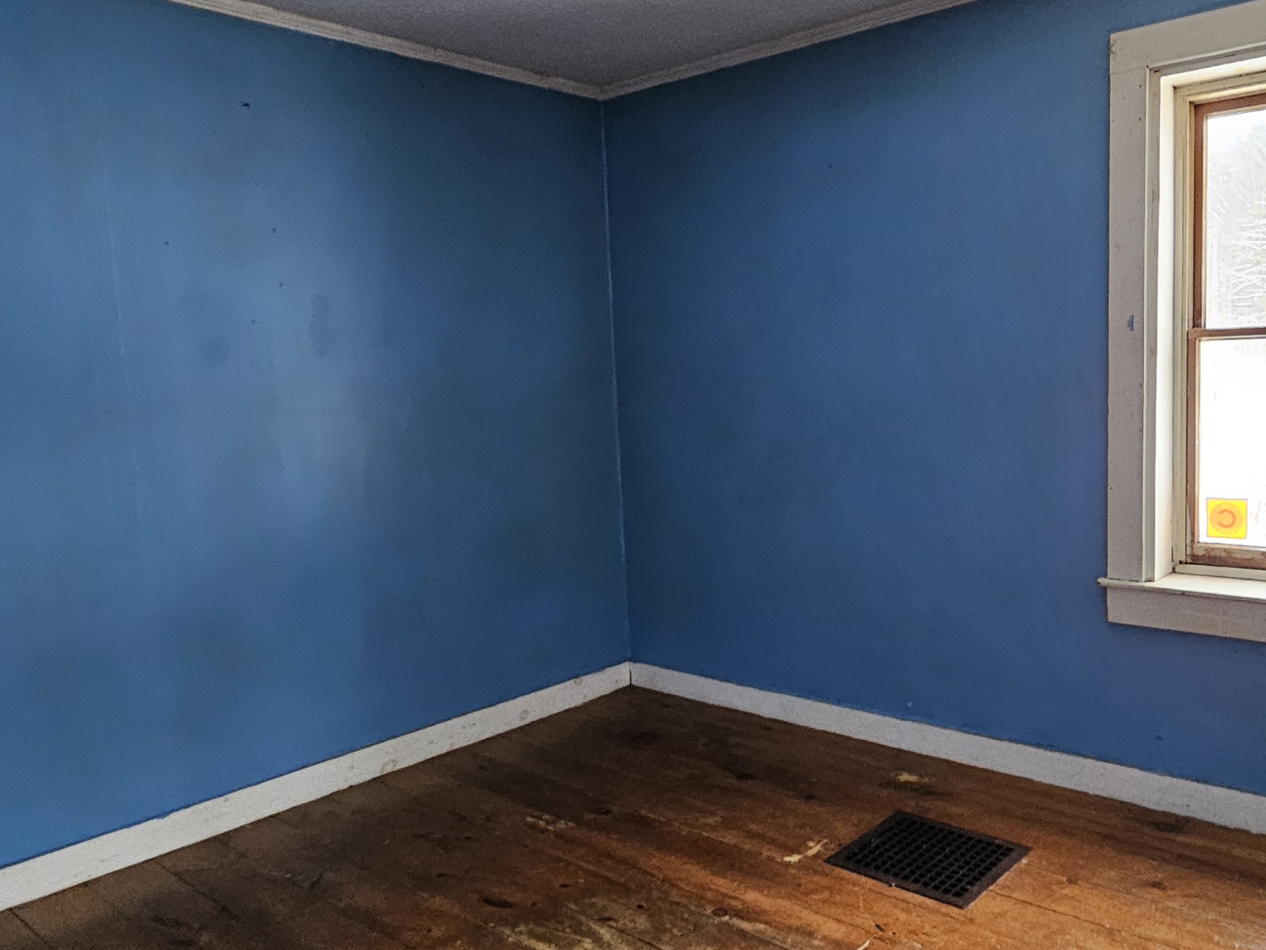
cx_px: 813
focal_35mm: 26
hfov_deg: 66.0
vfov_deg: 53.0
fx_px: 951
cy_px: 497
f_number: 2.2
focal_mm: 2.2
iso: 640
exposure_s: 1/30
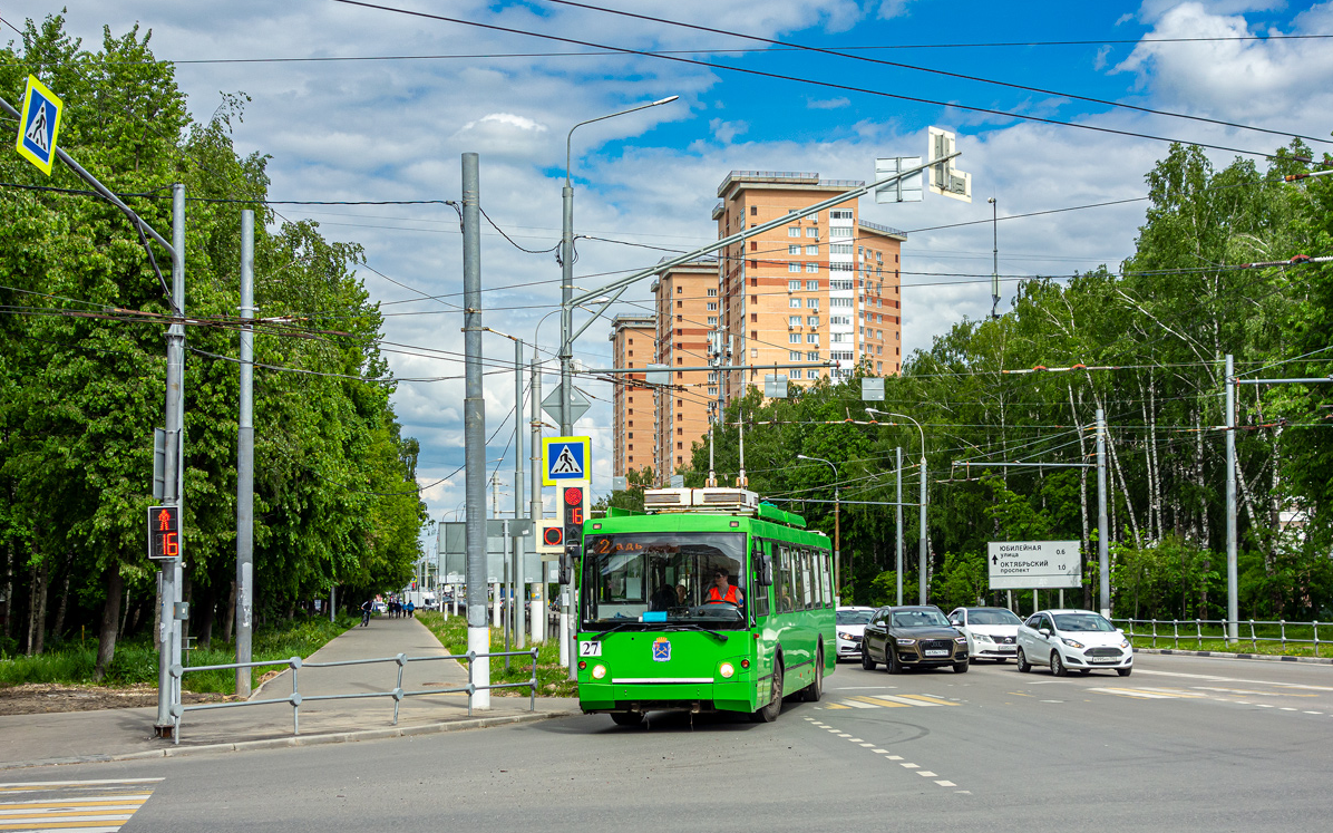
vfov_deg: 28.6
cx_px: 666
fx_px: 1634
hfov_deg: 44.4
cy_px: 411
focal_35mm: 45
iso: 80
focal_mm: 16.2
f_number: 3.5
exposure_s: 1/1000
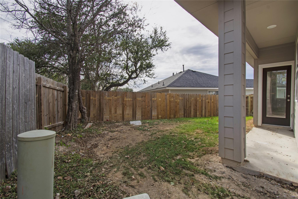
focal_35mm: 15
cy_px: 100
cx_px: 149
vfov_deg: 77.3
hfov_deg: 100.4
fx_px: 124
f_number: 9
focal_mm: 10
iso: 100
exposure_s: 1/125
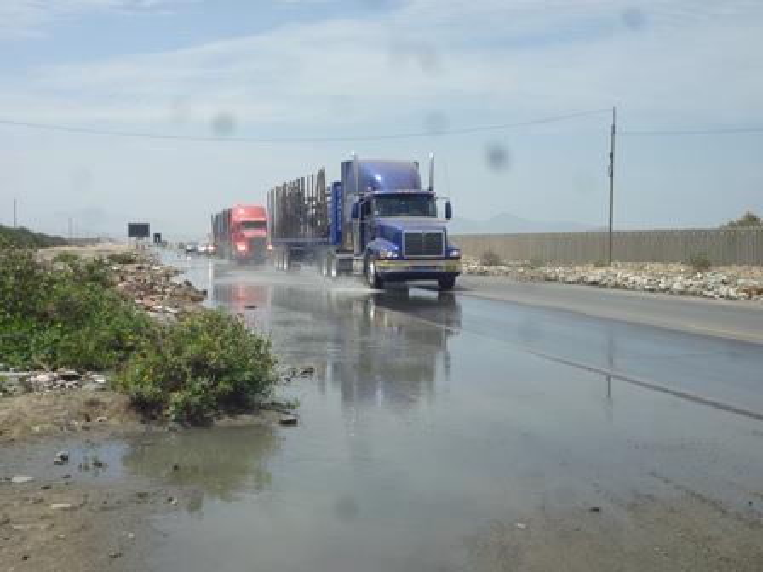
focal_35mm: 41
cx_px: 382
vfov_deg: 35.1
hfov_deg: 45.8
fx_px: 904
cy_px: 286
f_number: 11
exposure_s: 1/125
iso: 100
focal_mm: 7.3
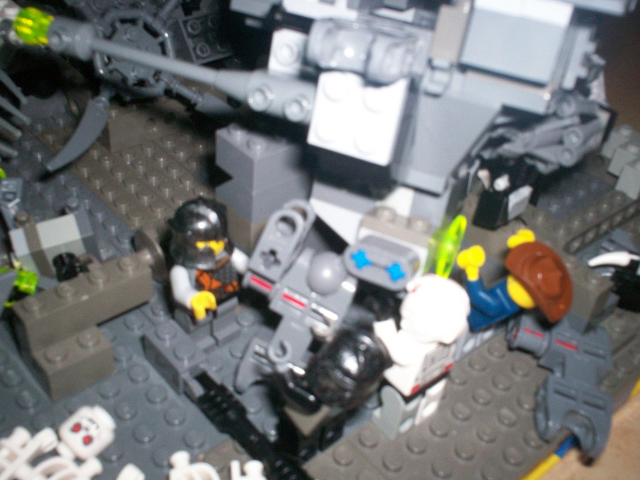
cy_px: 236
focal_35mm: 41
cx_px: 336
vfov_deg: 35.1
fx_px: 758
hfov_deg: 45.8
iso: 140
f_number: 4.5
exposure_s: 1/60
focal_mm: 6
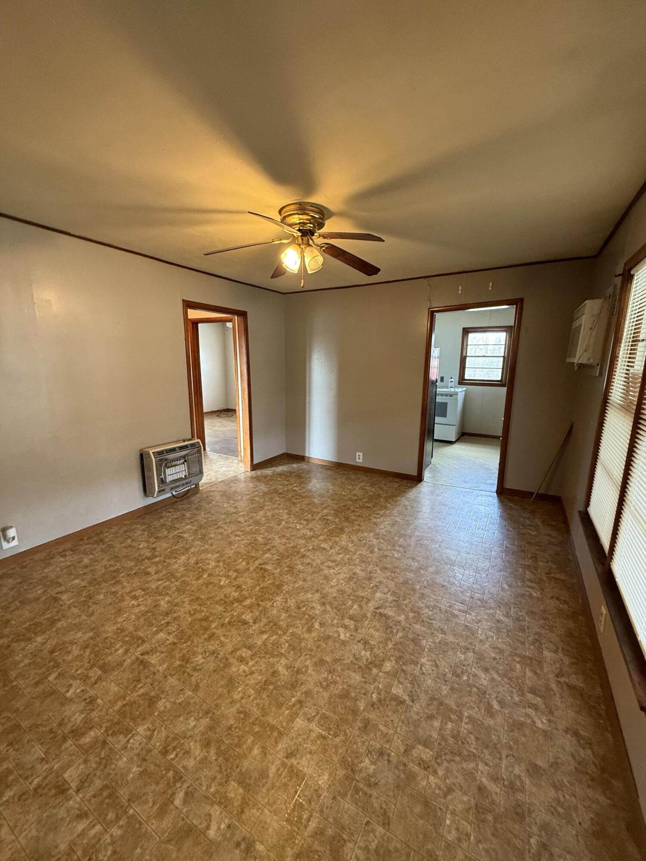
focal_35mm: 14
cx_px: 323
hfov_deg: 85.7
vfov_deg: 102.1
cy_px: 430
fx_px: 348
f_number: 2.2
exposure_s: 1/60
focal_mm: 2.22
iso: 400
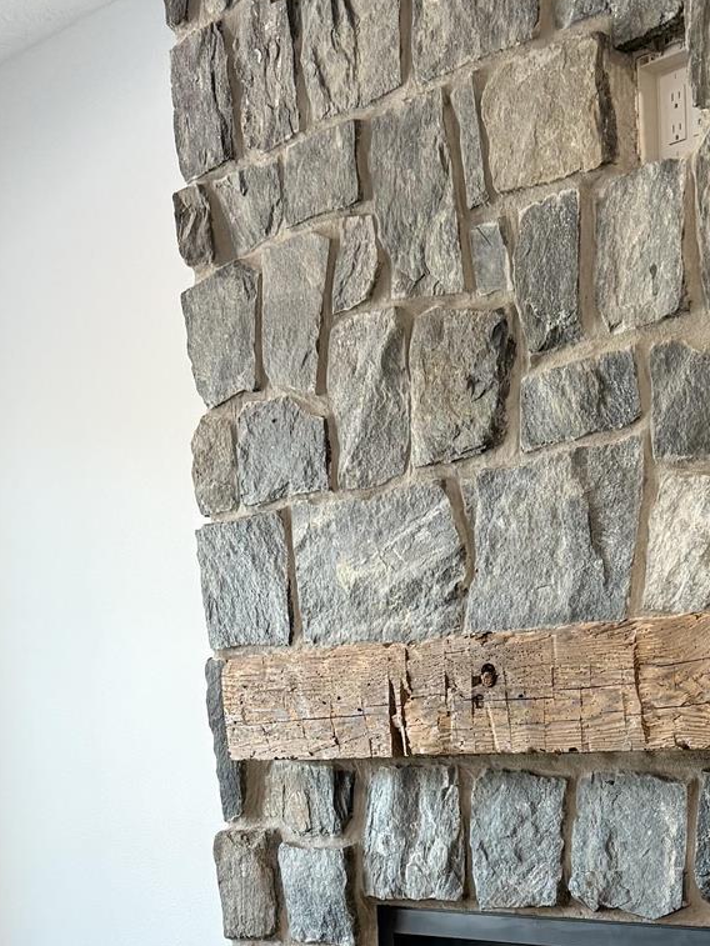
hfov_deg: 19.6
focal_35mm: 73
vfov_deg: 25.6
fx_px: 1996
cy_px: 909
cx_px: 711
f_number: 1.78
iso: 200
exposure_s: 1/60
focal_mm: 6.76
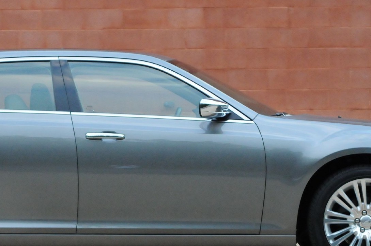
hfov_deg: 8.5
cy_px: 142
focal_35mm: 241
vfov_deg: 5.7
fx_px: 2481
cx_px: 110
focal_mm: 70
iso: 2000
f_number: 5.6
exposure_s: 1/320
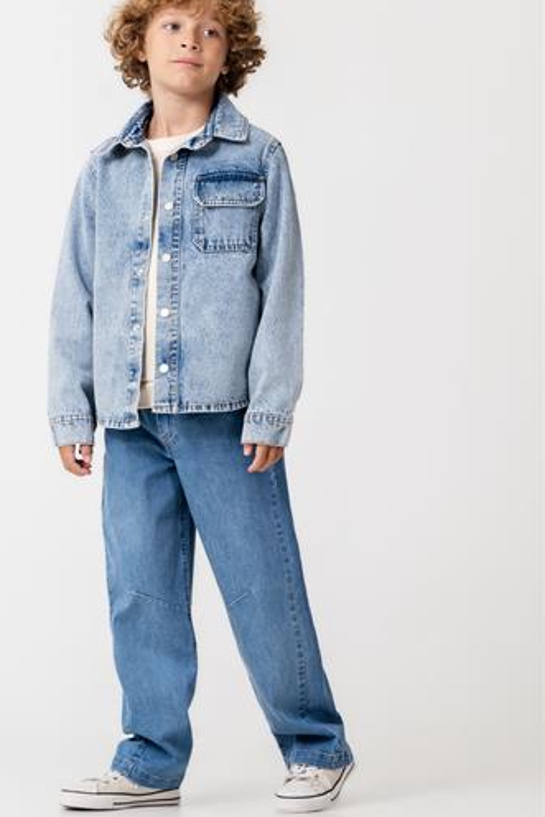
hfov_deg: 10.3
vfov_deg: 15.4
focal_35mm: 133
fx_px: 3018
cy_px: 387
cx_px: 217
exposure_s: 1/125
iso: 160
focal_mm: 110
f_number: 7.1
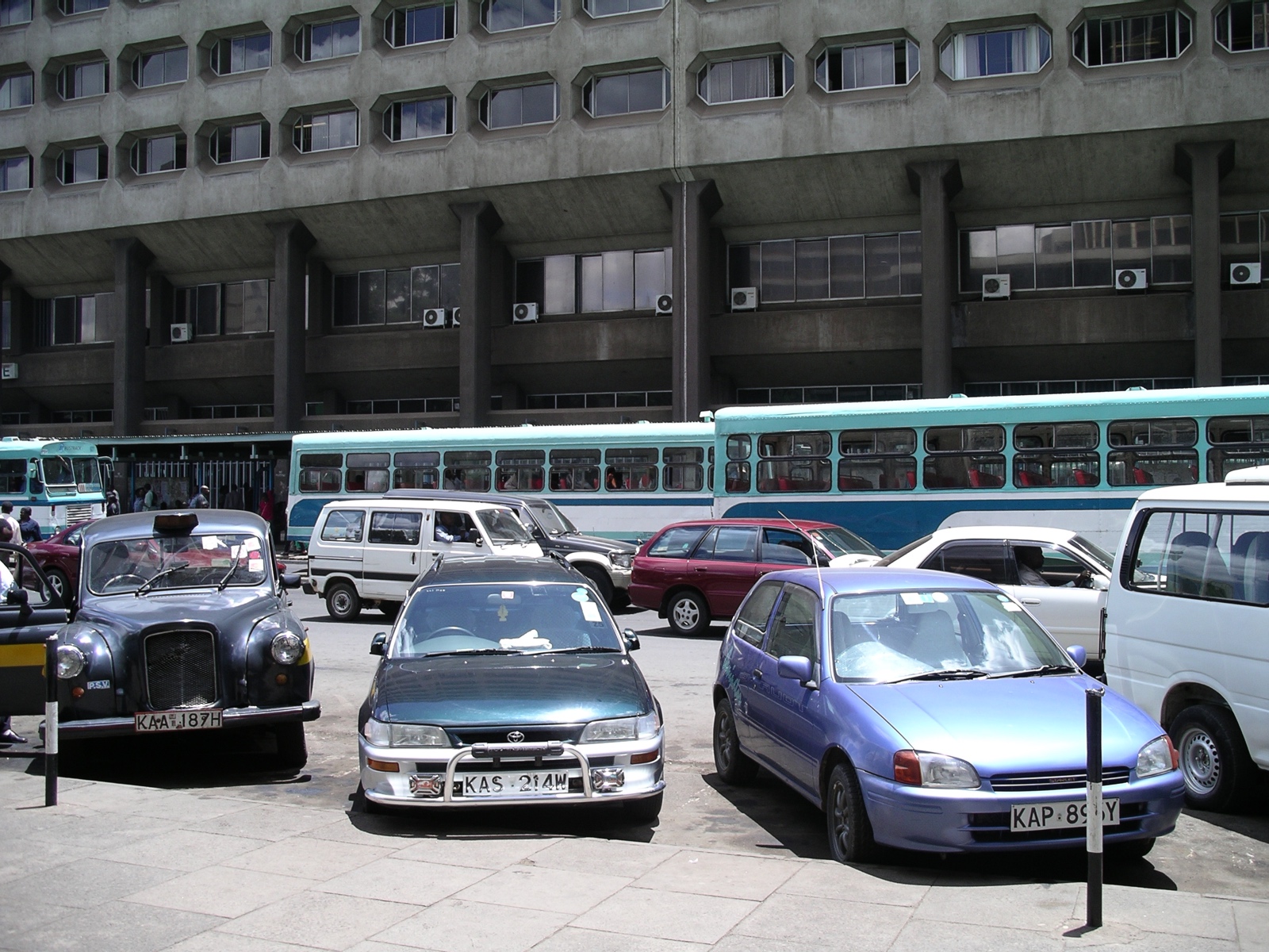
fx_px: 1356
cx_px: 634
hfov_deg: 50.1
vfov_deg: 38.7
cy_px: 476
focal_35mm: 37
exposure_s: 1/500
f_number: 3
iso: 64
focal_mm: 7.8
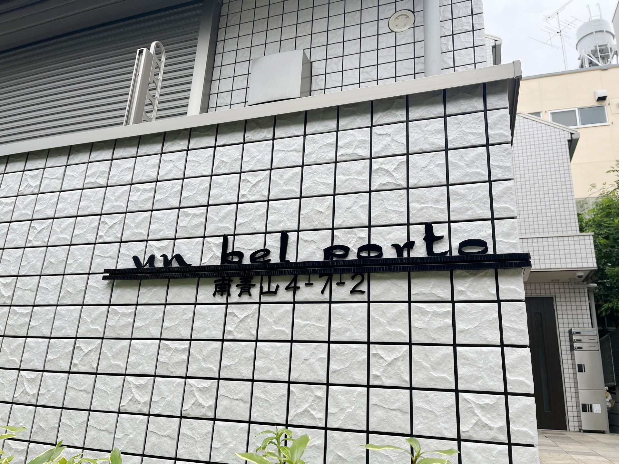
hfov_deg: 67.3
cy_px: 232
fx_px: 465
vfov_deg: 53.1
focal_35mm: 26
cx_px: 310
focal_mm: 5.1
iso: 50
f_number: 1.6
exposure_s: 1/1339
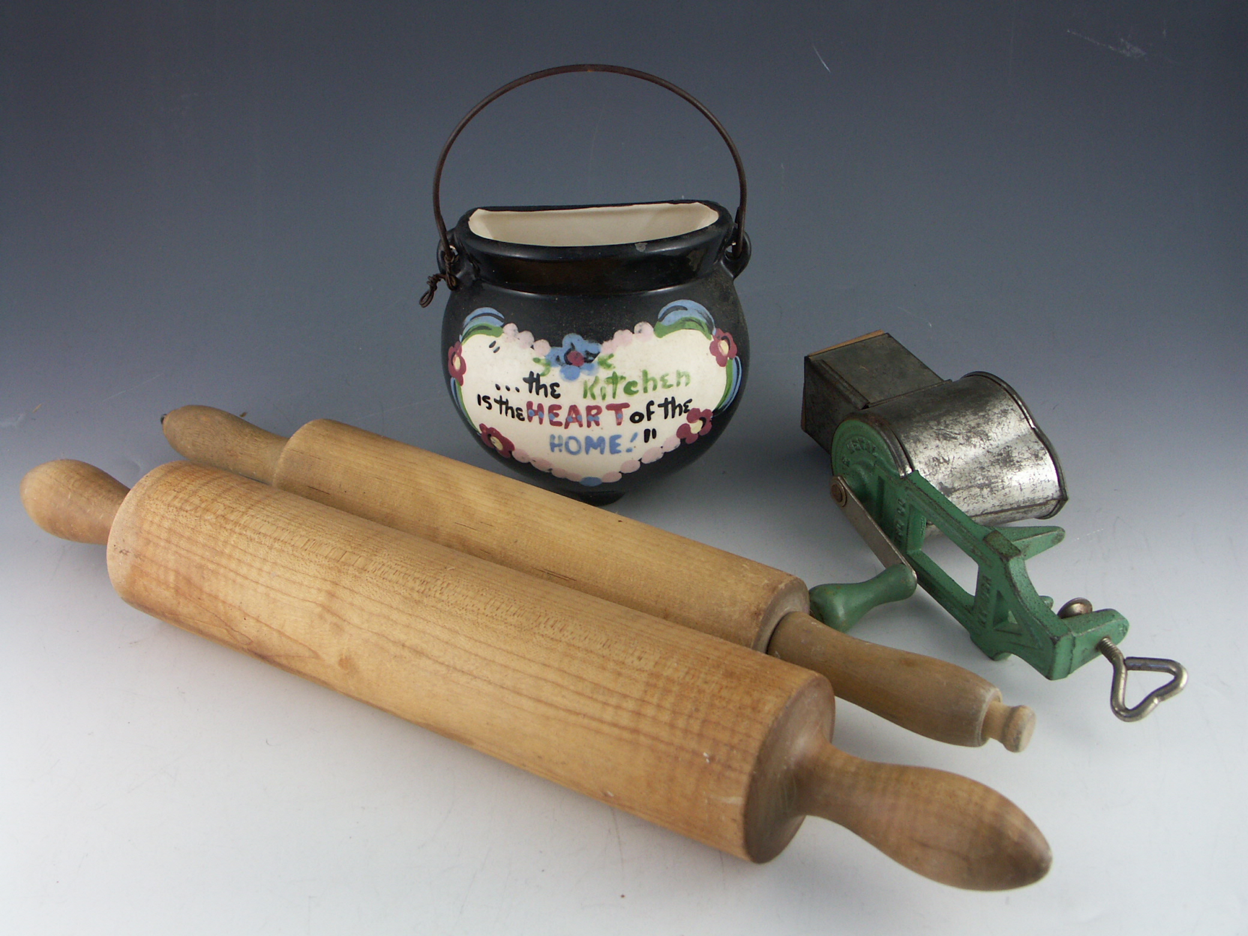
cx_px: 624
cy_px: 468
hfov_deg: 46.8
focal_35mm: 40
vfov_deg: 36.0
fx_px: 1442
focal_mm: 10.26
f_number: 3.5
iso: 100
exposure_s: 1/80
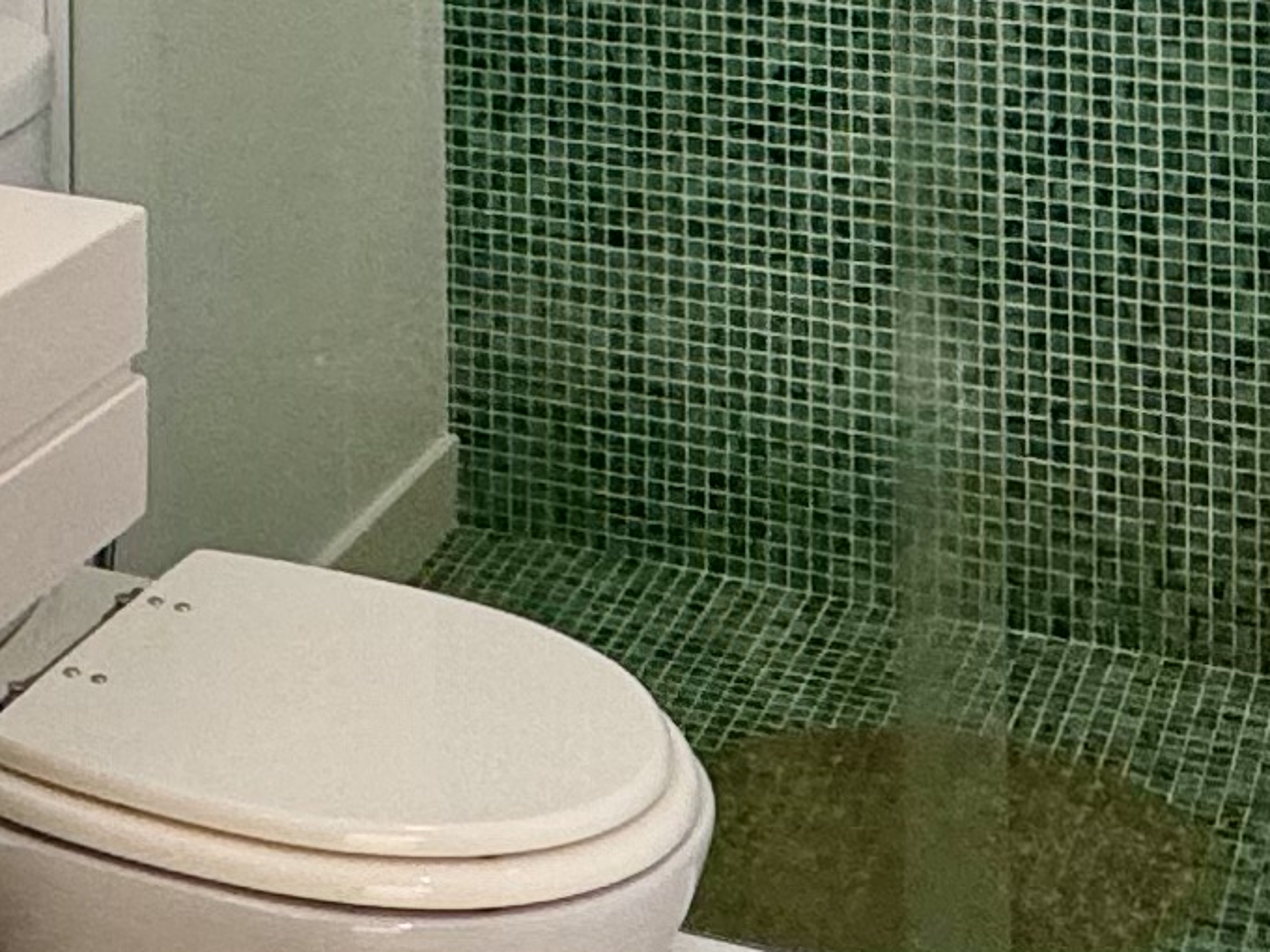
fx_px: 3045
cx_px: 114
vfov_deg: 15.5
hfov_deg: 22.9
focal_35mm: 83
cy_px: -711
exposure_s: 1/120
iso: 160
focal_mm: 2.22
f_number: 2.2
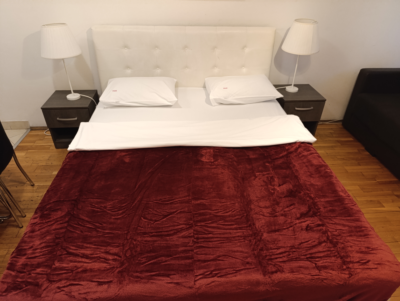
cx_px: 200
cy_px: 150
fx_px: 266
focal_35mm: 23
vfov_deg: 59.0
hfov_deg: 73.8
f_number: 1.6
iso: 1250
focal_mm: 6.14
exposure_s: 1/25
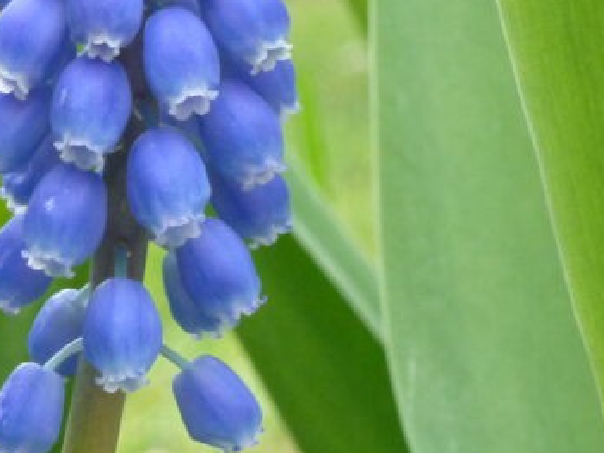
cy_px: 45
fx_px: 3105
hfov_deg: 11.1
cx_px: 196
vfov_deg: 8.3
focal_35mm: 178
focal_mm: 10.9
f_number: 4.5
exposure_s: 1/60
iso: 250
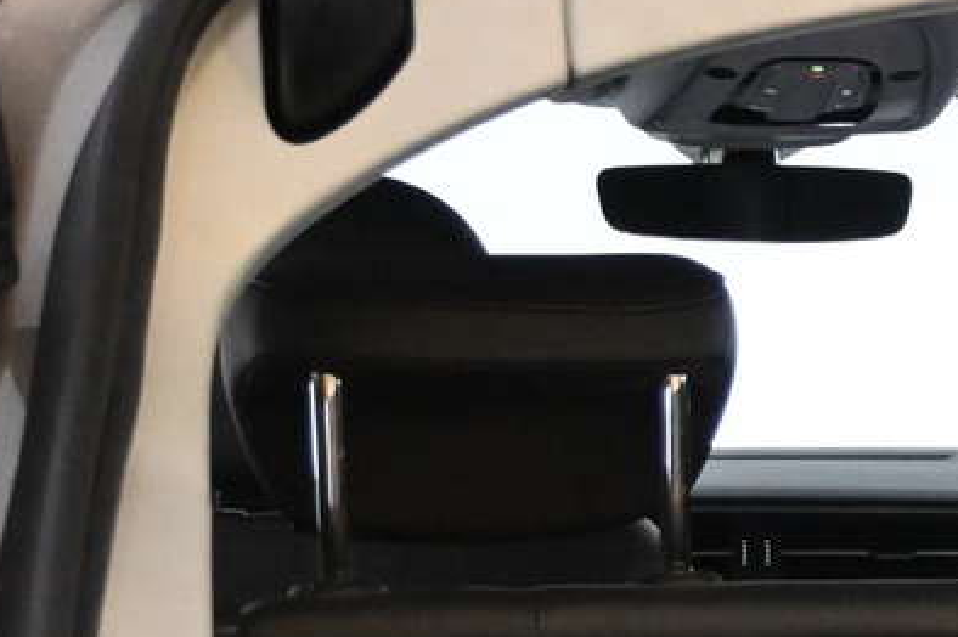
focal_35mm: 179
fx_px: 4761
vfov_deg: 7.4
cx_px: 1816
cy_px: 1203
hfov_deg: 10.7
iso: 4500
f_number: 4.8
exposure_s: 1/50
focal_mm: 29
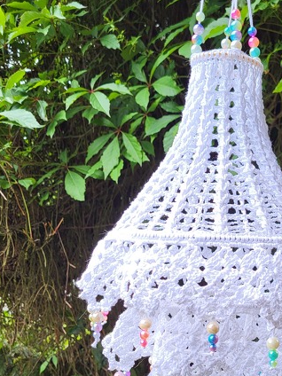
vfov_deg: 37.3
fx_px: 532
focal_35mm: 49
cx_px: 215
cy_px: 308
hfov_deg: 29.2
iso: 40
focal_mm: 5.4
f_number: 1.8
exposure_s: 1/219
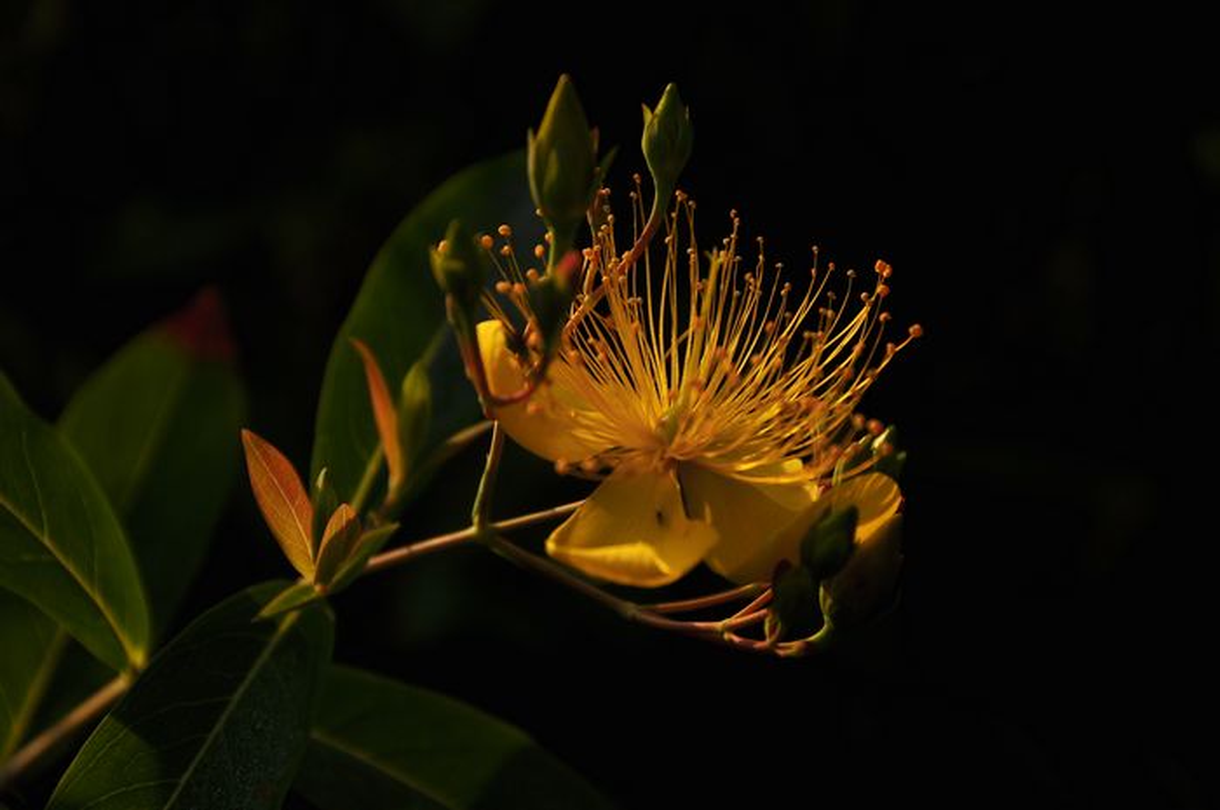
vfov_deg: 10.7
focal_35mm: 128
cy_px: 405
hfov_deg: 16.1
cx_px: 610
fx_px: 4316
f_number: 5.6
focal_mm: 85
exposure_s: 1/1600
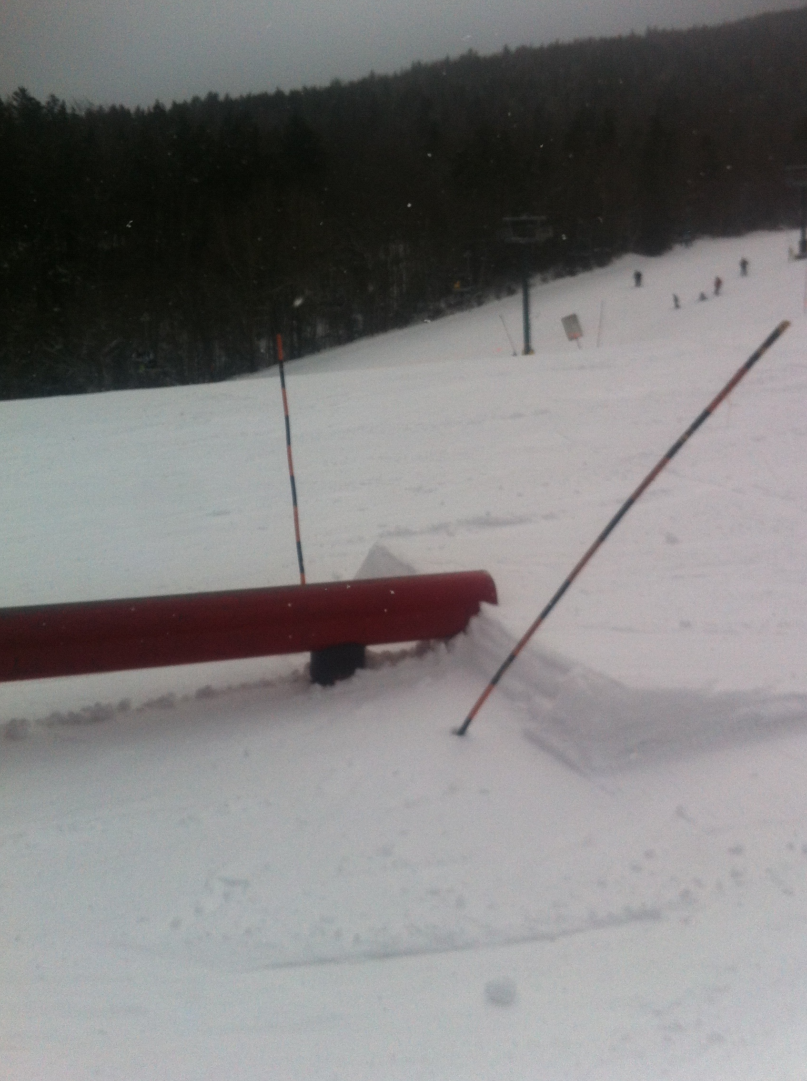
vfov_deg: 46.8
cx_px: 442
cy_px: 502
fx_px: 1247
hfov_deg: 35.8
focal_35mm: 40
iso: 80
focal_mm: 3.85
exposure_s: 1/3016
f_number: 2.8
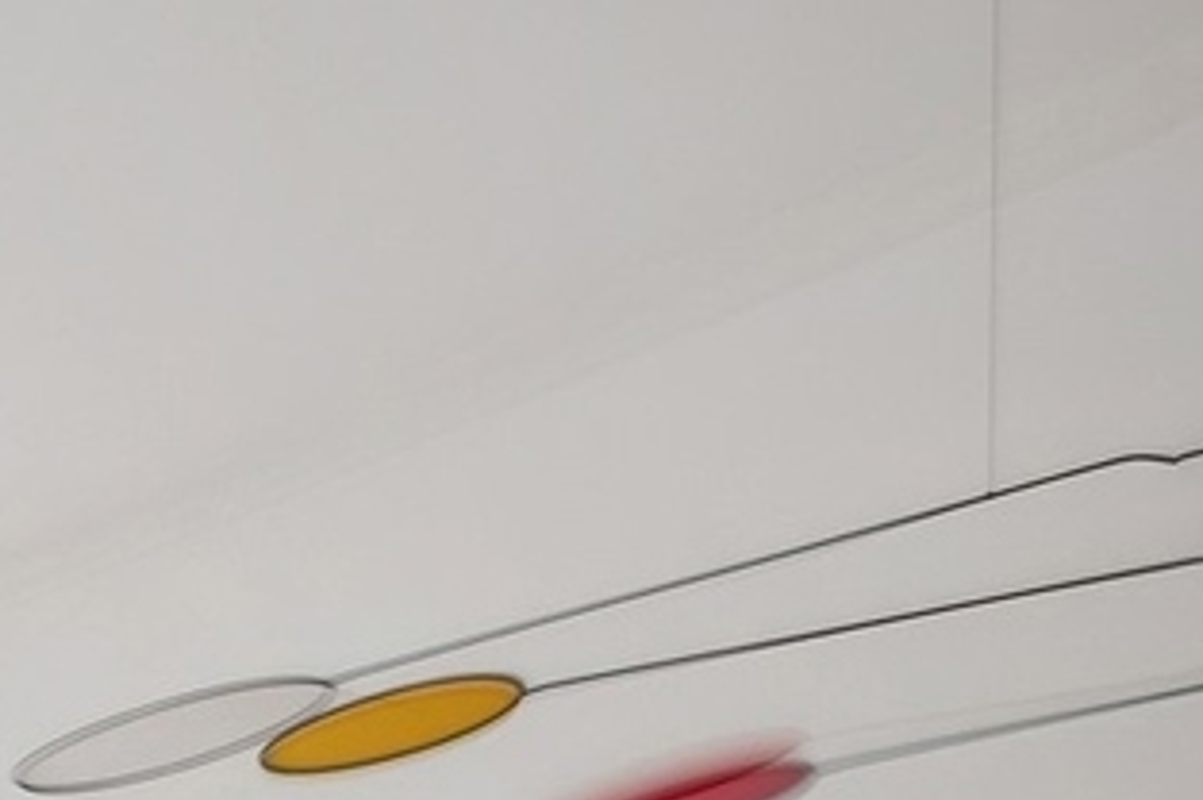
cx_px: -1860
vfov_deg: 12.5
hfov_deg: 14.0
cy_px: 1973
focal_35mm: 83
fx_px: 2771
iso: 200
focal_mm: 16
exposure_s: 1/1.43
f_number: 8
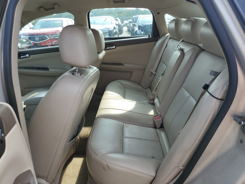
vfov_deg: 53.1
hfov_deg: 67.3
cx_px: 122
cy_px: 92
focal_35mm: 26
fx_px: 184
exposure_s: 1/667
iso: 50
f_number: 1.5
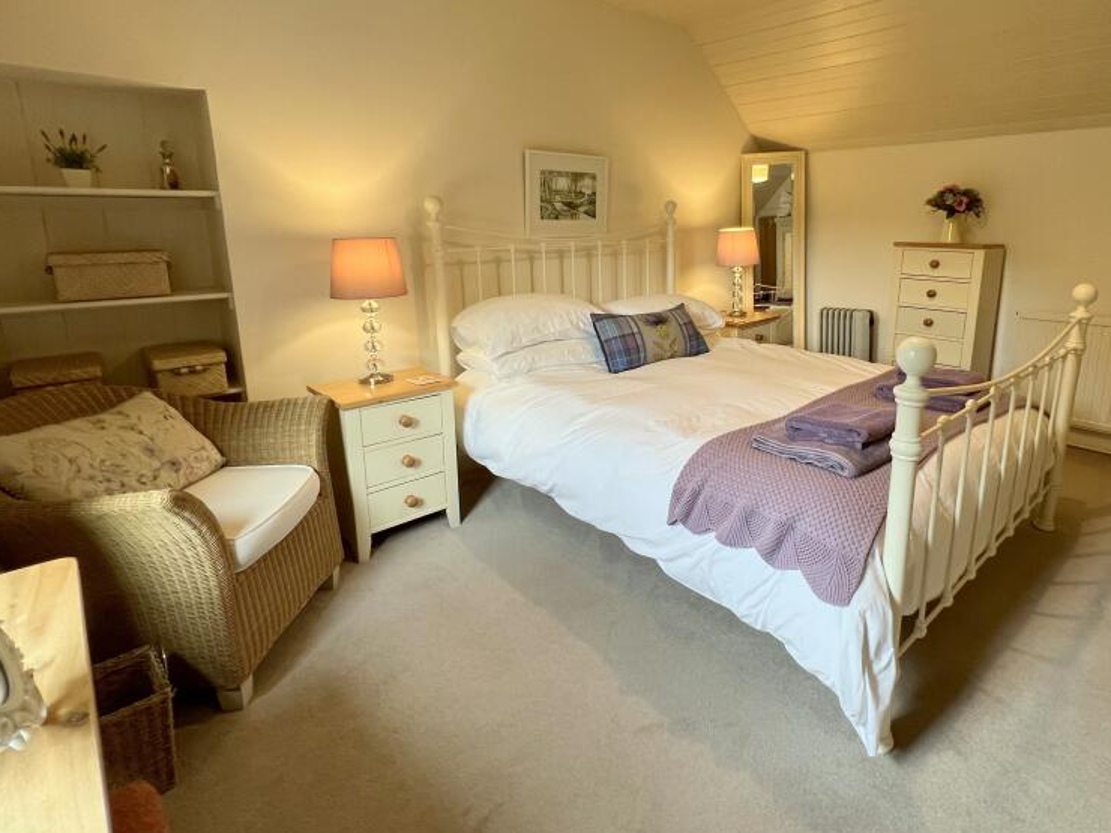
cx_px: 643
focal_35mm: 18
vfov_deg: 71.1
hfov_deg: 87.1
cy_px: 348
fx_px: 578
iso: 200
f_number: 1.8
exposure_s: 1/100
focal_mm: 1.57
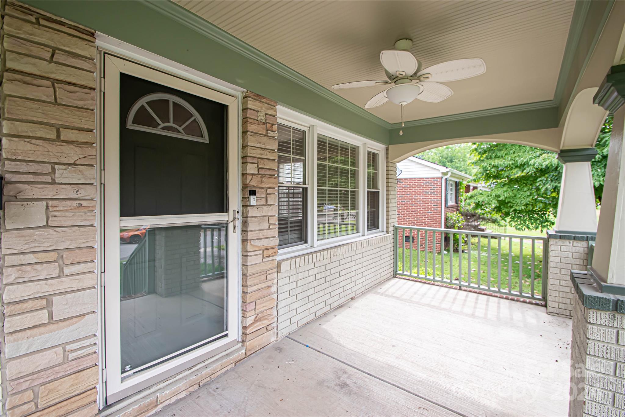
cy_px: 208
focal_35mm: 15
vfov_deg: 77.3
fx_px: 260
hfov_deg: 100.4
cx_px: 312
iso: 400
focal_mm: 10
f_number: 6.3
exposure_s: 1/160
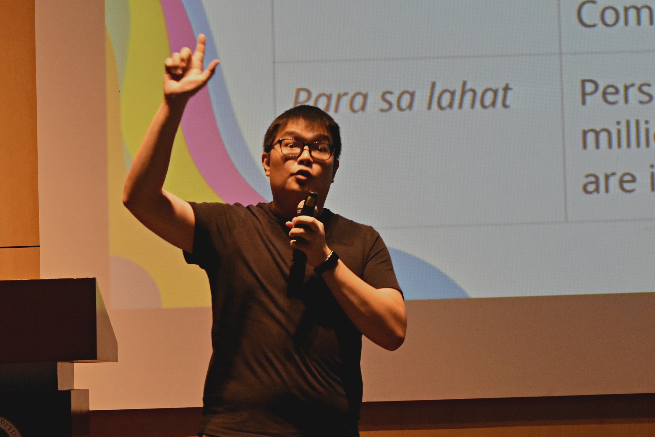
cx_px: 323
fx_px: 1775
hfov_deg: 20.9
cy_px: 258
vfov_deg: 14.0
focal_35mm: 98
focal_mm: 55
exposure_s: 1/60
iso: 2800
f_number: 5.6
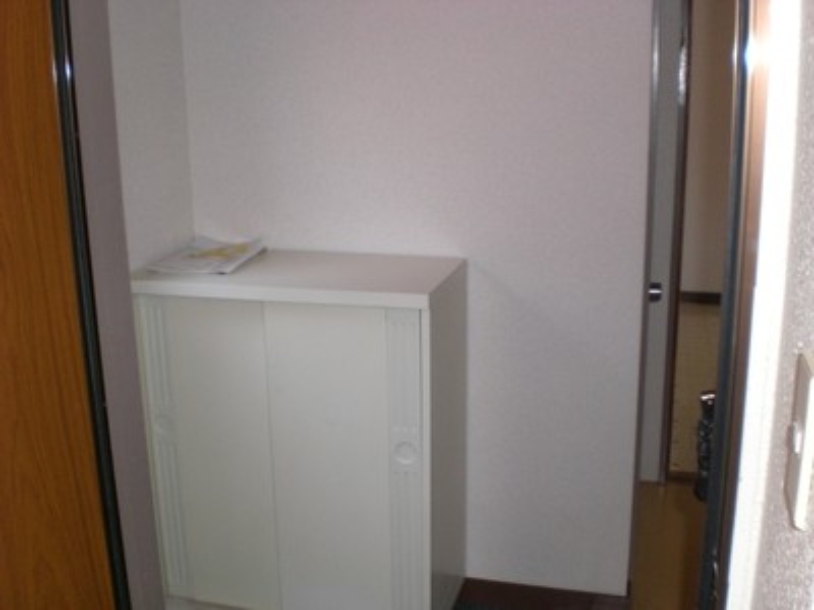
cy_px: 305
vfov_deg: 37.7
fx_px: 894
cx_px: 407
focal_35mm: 38
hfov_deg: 49.0
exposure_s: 1/60
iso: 200
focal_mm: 6.3
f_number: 3.1
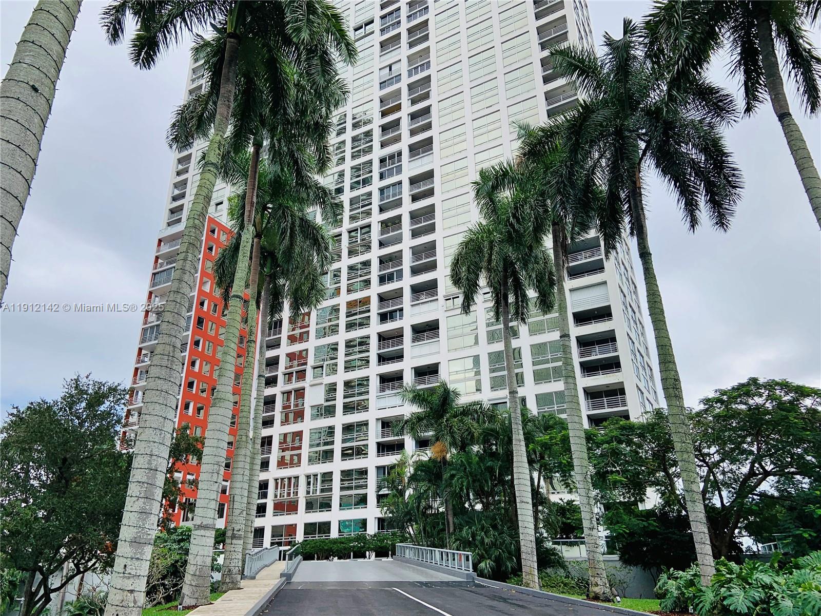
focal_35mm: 26
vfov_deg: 53.1
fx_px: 617
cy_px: 308
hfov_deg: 67.3
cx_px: 410
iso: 25
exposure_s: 1/1689
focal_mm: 4.25
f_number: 1.8
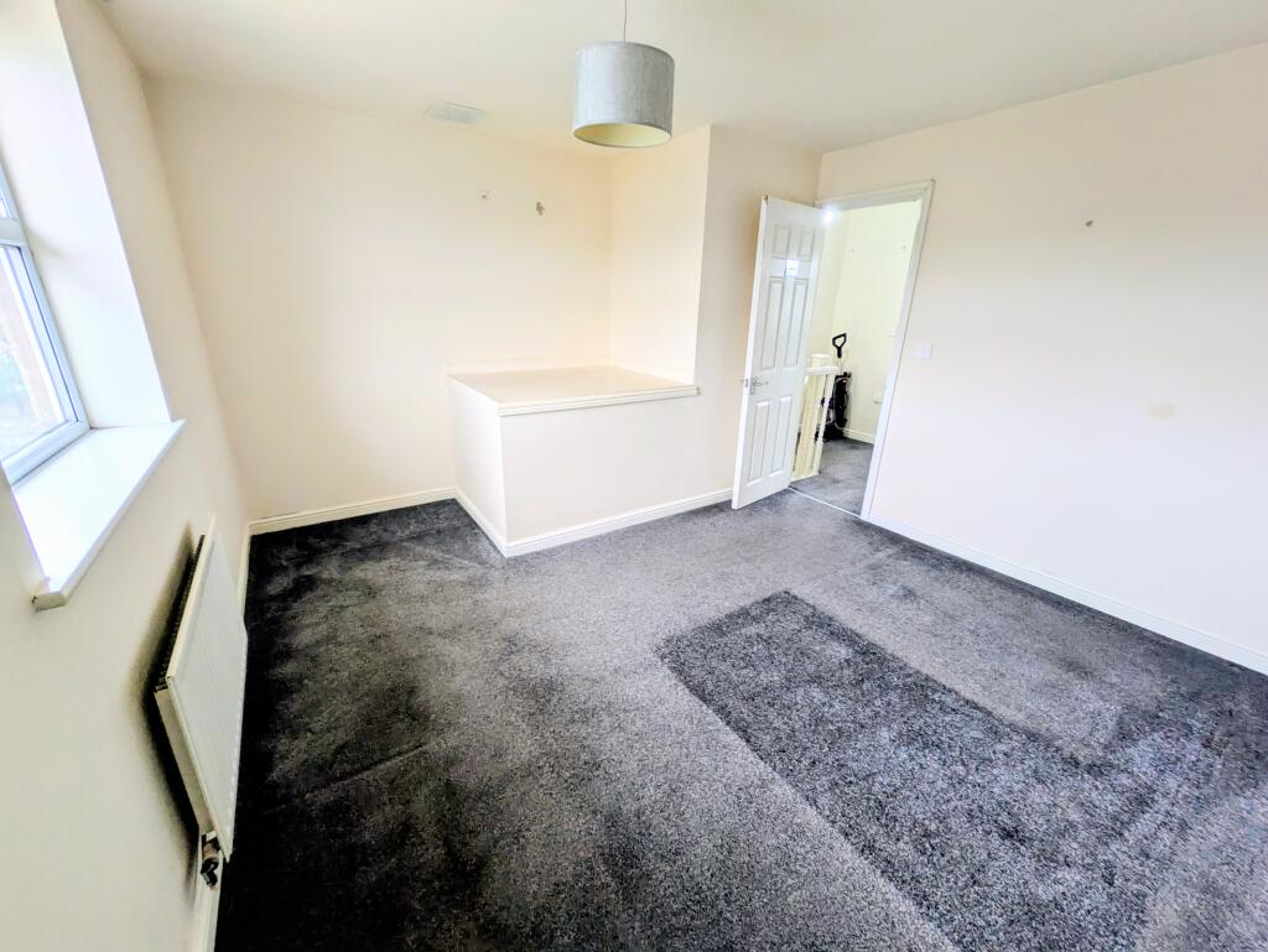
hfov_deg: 102.0
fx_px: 513
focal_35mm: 14
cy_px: 476
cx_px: 634
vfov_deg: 85.7
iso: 72
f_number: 2.2
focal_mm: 1.83
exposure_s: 1/50
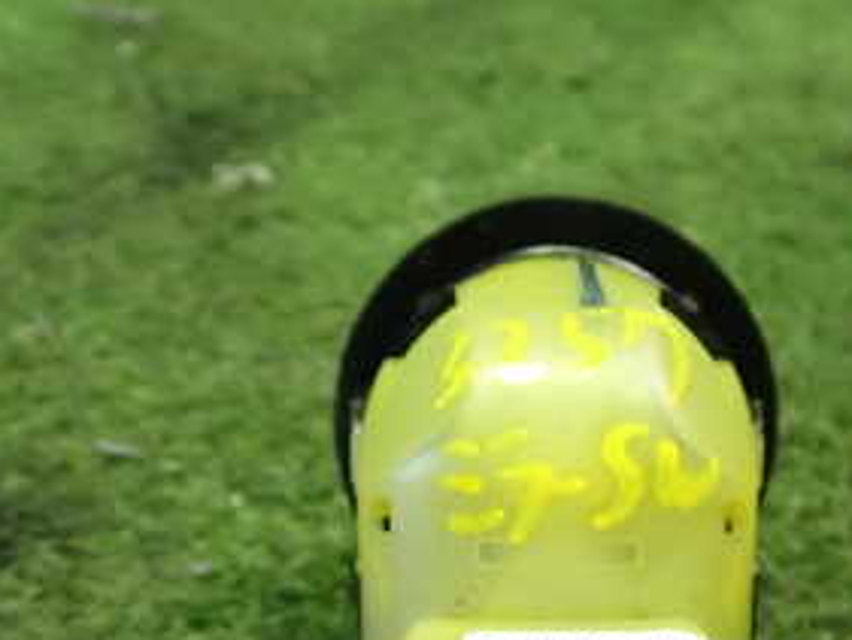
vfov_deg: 22.3
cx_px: 540
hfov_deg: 30.1
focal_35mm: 64
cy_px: 607
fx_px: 1576
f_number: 2.3
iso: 1250
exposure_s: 1/50
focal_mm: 5.4
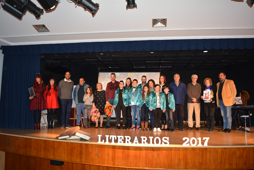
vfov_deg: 43.7
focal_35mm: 30
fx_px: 212
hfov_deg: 61.9
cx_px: 127
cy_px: 85
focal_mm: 20
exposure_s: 1/60
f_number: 4
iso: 400
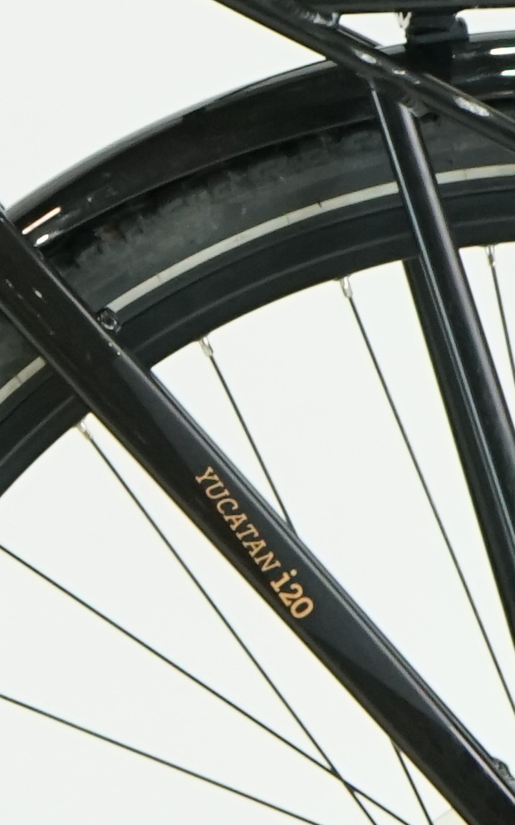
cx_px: -857
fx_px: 7753
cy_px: 404
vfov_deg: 6.1
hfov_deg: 3.7
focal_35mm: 345
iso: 1600
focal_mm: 56
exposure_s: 1/200
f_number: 5.6
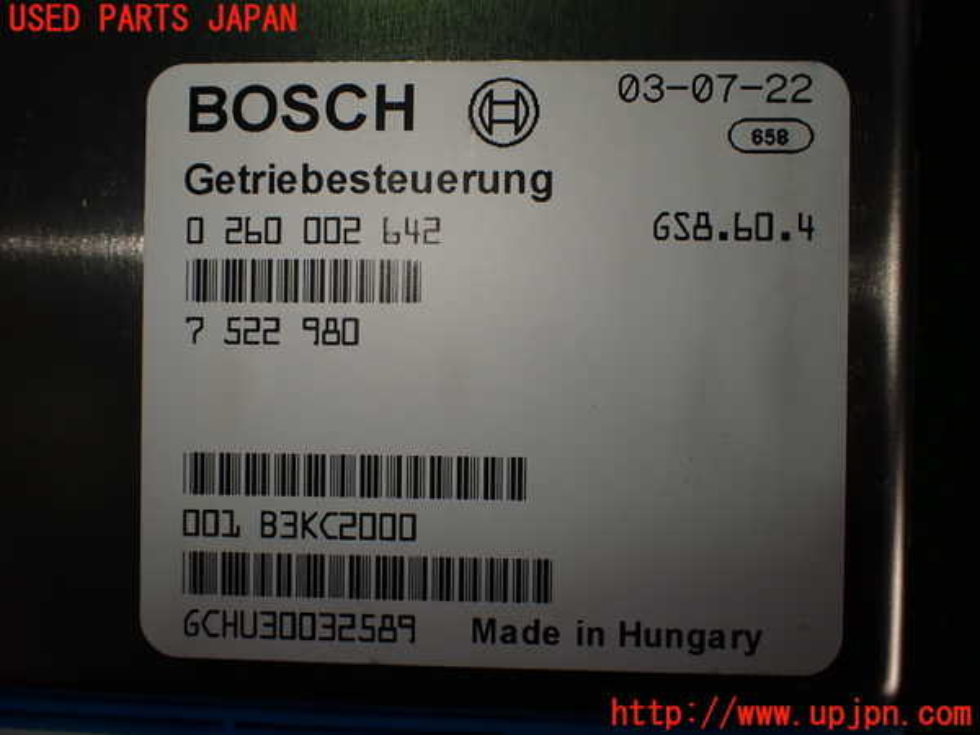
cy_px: 368
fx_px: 849
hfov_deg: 60.0
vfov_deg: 46.8
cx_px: 490
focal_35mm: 30
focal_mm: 5.4
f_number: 3.2
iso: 100
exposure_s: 1/200
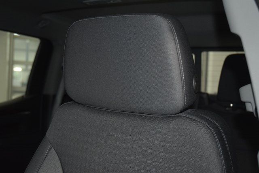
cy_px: 86
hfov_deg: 42.3
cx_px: 130
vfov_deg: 29.0
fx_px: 335
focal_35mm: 46
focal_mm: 31
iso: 2200
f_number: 4
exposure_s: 1/50
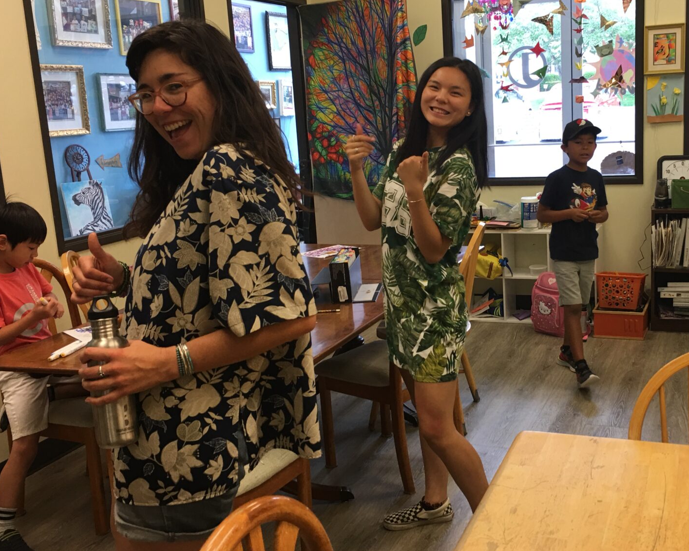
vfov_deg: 36.5
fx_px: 836
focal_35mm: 41
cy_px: 273
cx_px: 448
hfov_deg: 44.3
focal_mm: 4.15
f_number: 2.2
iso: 32
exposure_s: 1/30
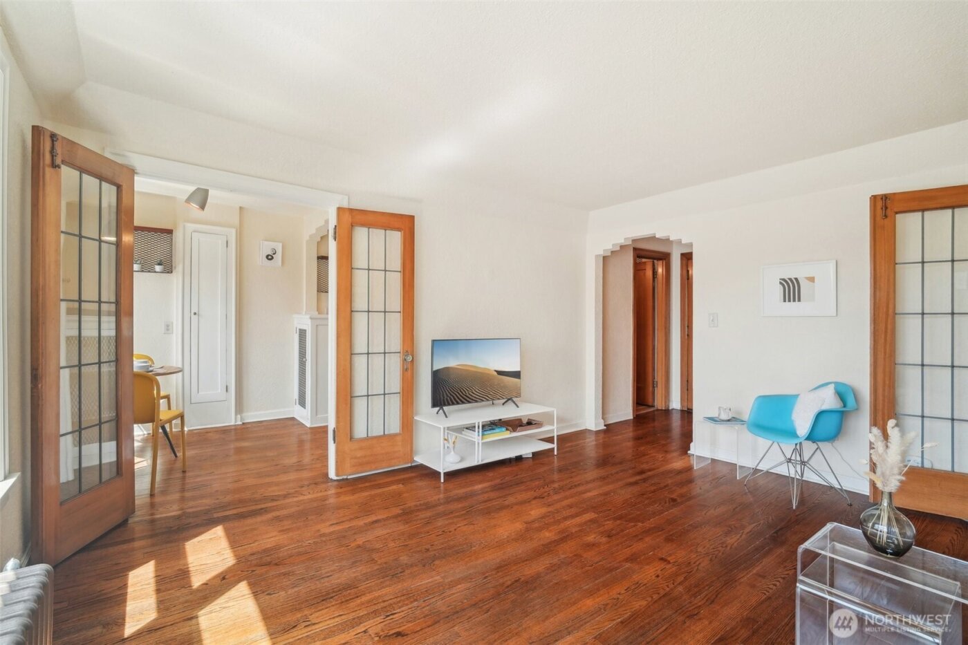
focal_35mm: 16
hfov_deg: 96.7
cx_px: 484
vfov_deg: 73.7
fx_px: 430
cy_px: 322
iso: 1600
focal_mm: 16
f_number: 8
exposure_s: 1/50
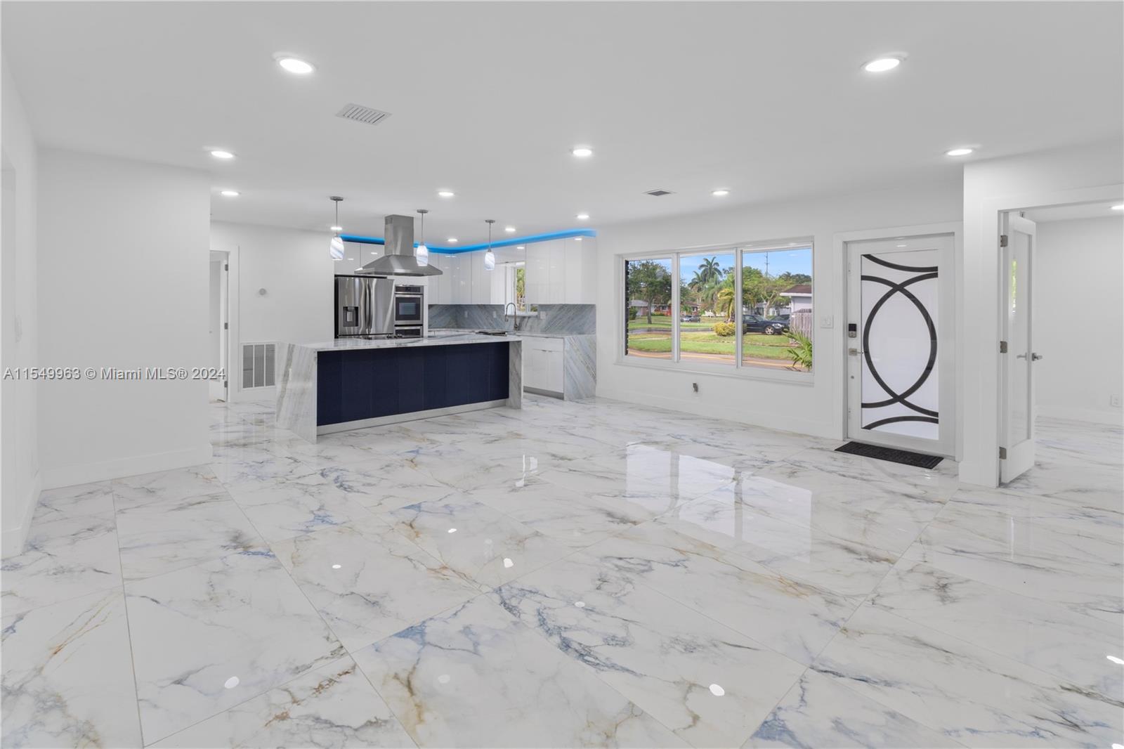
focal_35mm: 16
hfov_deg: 98.2
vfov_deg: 75.1
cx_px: 562
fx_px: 487
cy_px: 374
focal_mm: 10.4
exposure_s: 1/2.5
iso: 100
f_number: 10
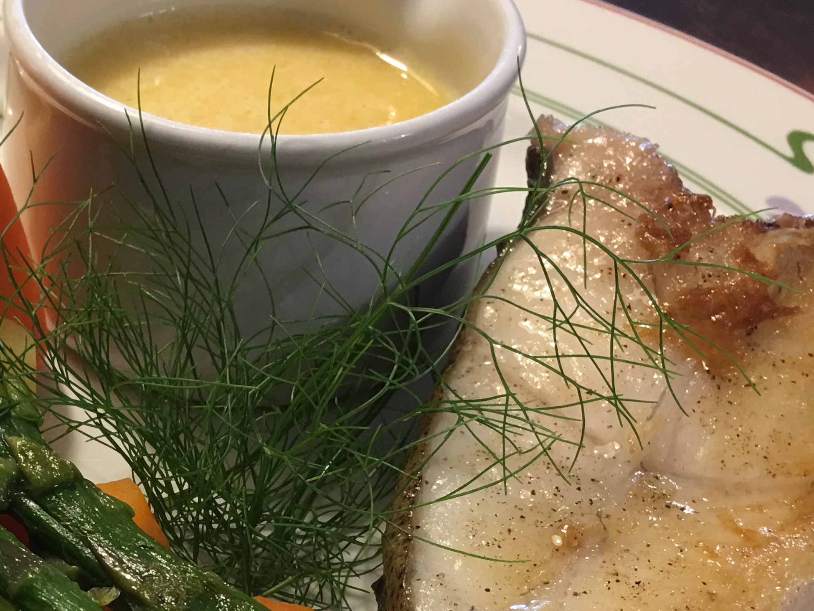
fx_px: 1411
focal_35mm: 60
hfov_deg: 31.4
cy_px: 608
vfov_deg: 23.4
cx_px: 173
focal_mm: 4.15
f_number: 2.2
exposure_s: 1/17
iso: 50
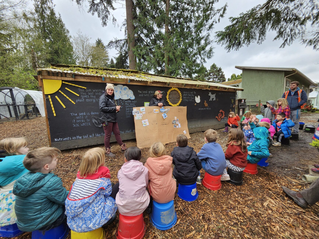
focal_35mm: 13
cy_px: 120
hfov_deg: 106.2
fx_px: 120
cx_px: 160
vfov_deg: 89.9
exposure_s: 1/260
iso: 40
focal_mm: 1.74
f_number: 2.2
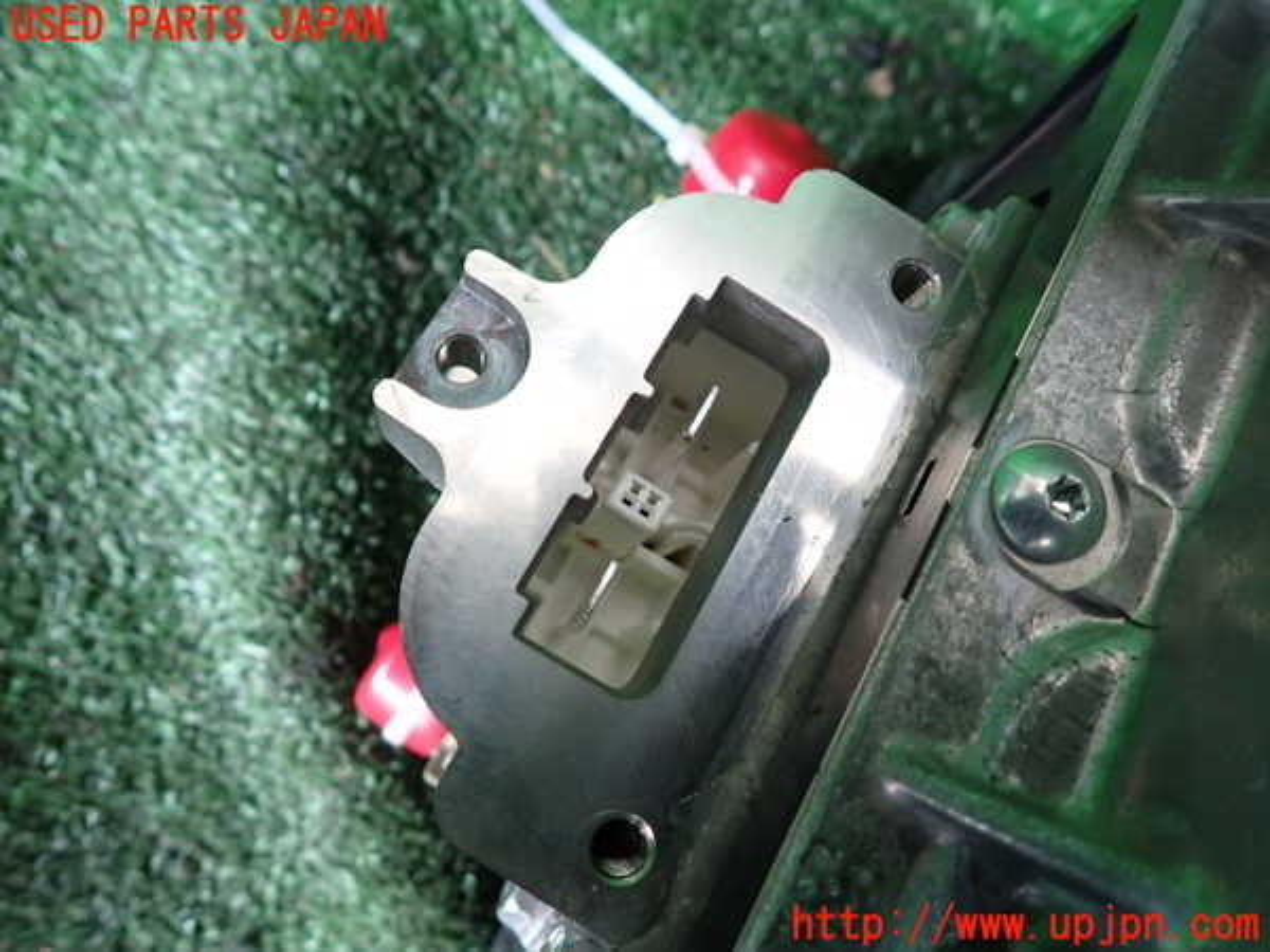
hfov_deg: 69.4
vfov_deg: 54.9
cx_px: 635
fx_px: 917
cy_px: 476
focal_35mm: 25
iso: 320
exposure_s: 1/30
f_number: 2
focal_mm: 4.5
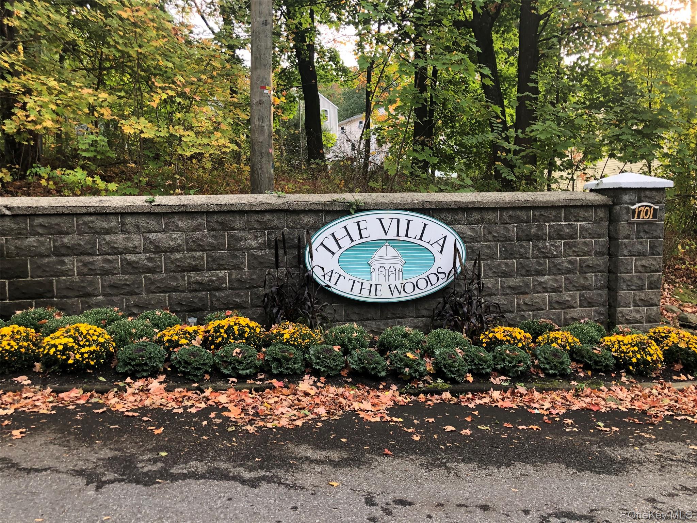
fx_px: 564
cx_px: 348
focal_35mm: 28
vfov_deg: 49.7
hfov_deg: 63.4
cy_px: 262
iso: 32
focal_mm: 3.99
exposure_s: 1/120
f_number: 1.8
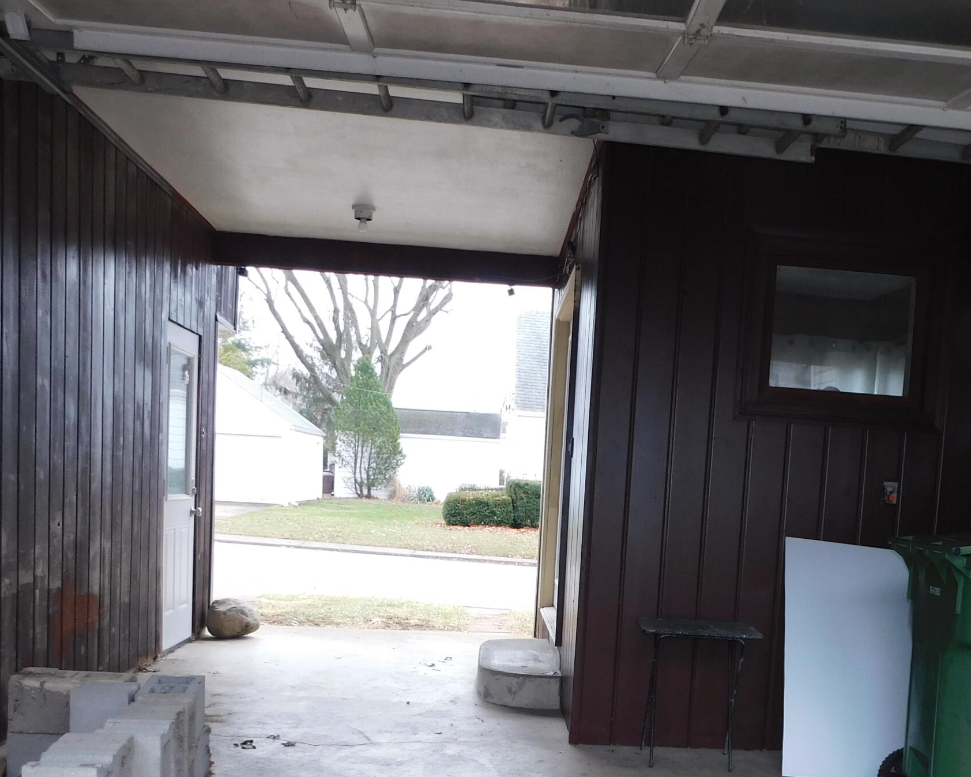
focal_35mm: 40
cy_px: 611
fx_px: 1149
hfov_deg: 45.6
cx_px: 582
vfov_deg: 36.2
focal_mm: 4
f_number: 3
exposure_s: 1/40
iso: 125
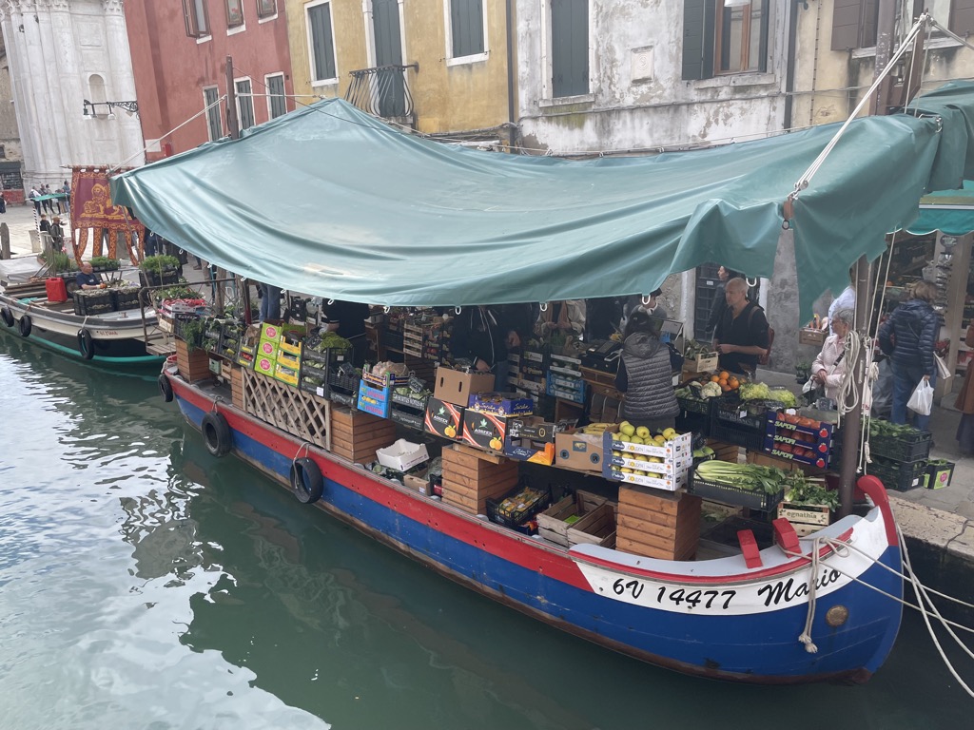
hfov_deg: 67.3
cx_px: 487
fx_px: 732
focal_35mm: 26
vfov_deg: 53.1
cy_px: 365
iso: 32
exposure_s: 1/1221
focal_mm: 4.2
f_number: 1.6
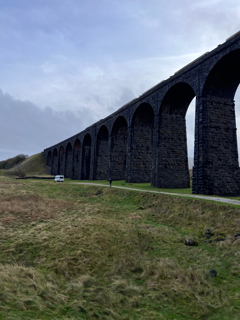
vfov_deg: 67.3
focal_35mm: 26
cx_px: 120
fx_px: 240
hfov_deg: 53.1
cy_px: 160
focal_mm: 5.7
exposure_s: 1/2165
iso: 50
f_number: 1.5
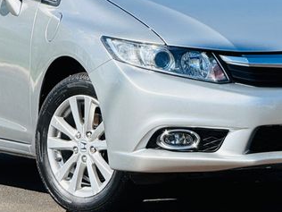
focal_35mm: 308
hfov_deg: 6.4
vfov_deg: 4.8
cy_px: 24
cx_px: 167
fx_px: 2509
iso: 50
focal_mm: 15.66
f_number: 2.8
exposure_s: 1/1167
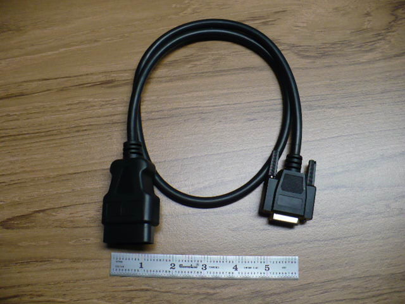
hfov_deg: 50.1
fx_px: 433
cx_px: 202
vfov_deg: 38.7
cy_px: 152
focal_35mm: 37
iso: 200
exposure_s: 1/25
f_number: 2.8
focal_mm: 6.1
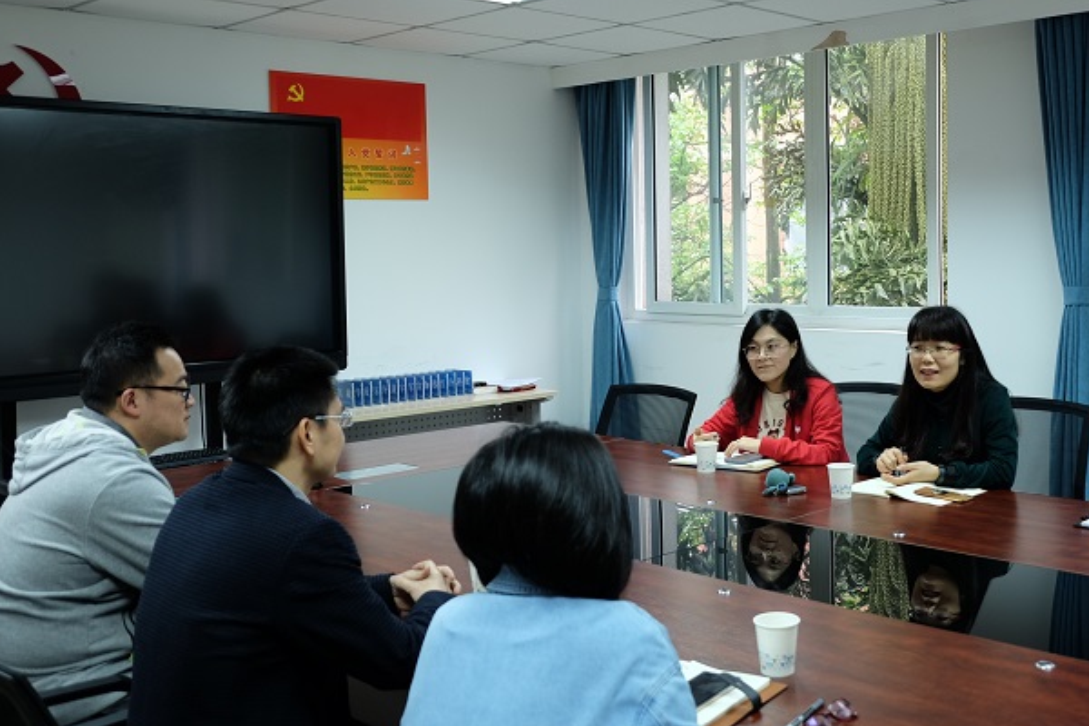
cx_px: 697
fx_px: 1210
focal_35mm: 40
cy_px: 309
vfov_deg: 33.3
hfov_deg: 47.9
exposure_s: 1/15
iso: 400
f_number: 3.6
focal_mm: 20.1
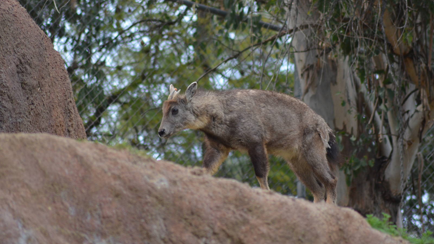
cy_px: 101
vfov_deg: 2.6
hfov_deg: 4.6
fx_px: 5431
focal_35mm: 472
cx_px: 217
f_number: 5.6
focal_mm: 300
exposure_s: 1/800
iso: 800
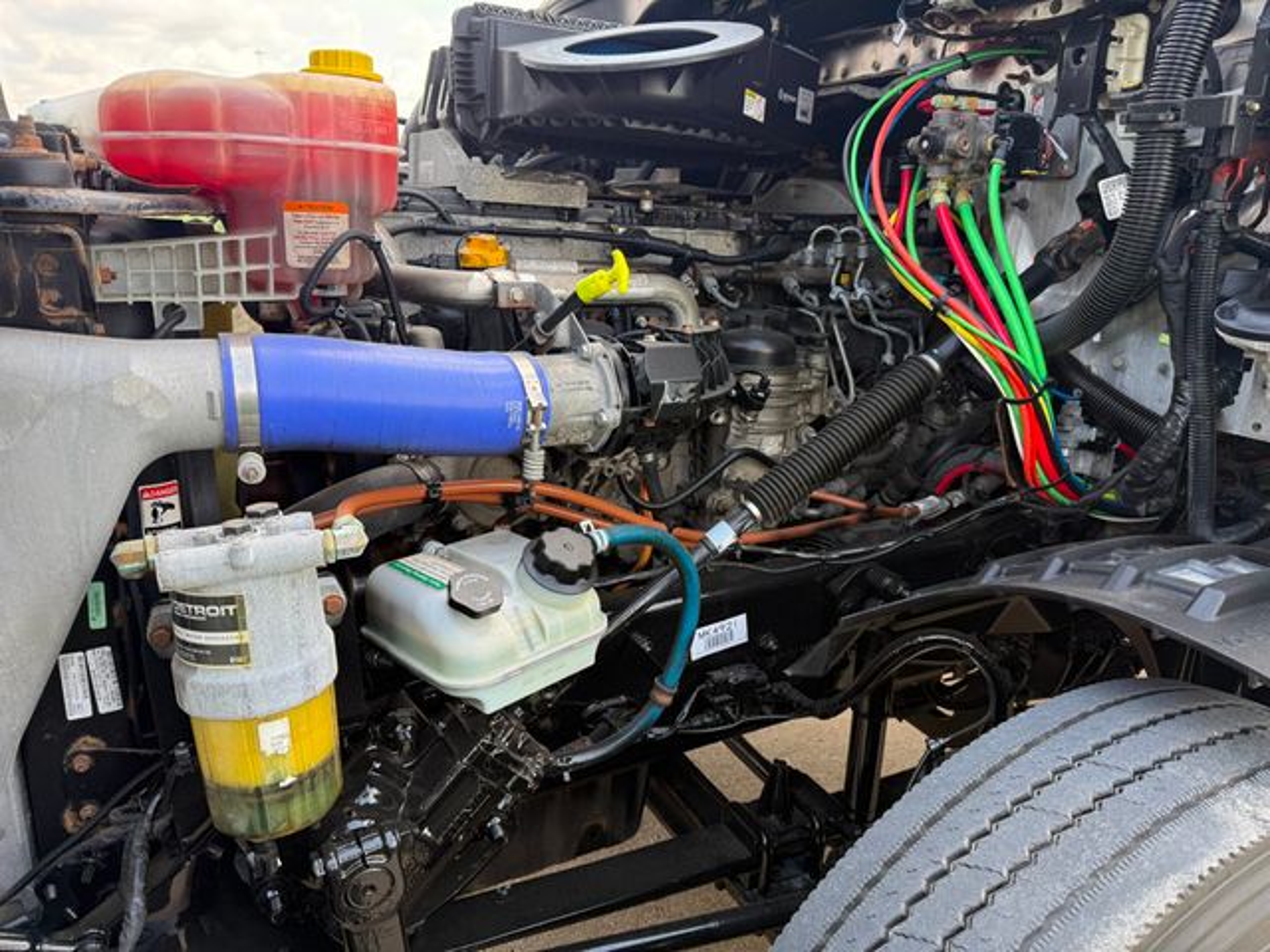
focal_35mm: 24
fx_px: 881
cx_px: 635
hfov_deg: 71.6
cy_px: 476
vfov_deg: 56.8
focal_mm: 6.76
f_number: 1.78
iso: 100
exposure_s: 1/370
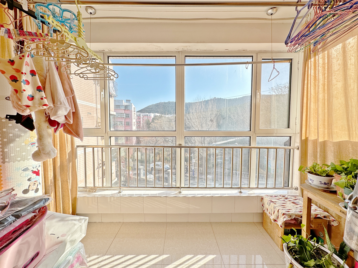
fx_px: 145
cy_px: 134
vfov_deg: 85.7
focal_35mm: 14
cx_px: 179
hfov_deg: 102.1
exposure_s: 1/272
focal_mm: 2.22
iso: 40
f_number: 2.2
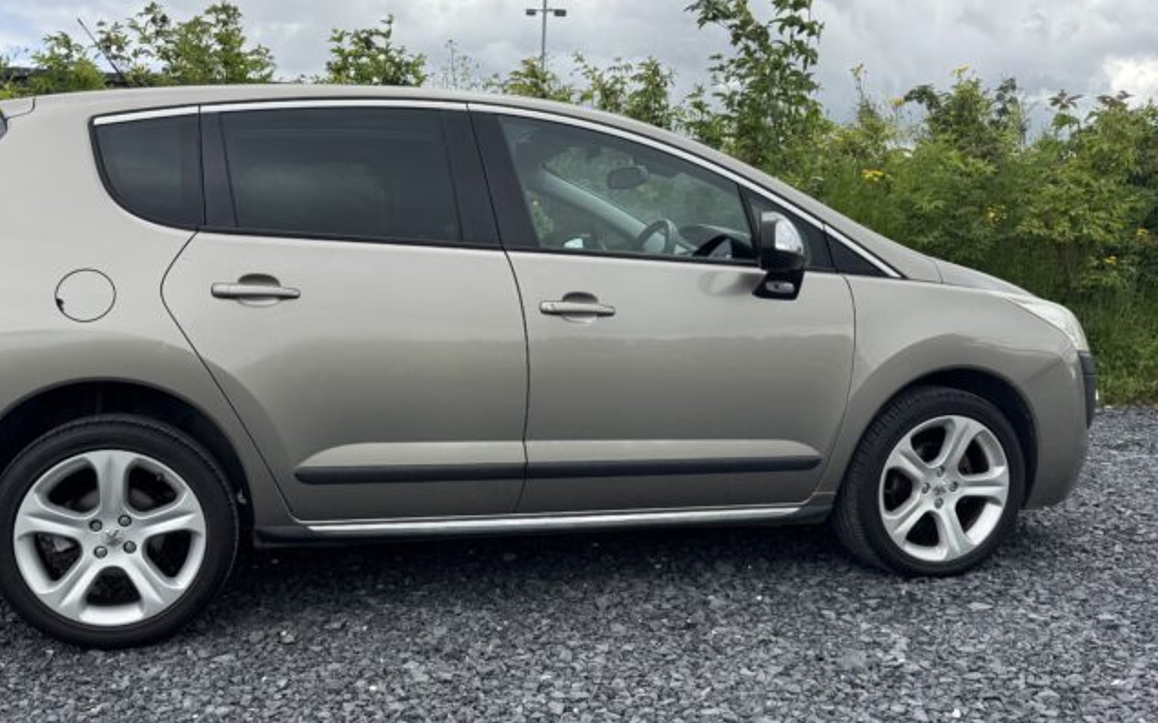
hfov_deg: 59.5
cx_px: 504
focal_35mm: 32
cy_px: 430
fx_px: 1010
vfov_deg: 39.2
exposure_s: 1/1767
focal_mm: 6.76
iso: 80
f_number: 1.78
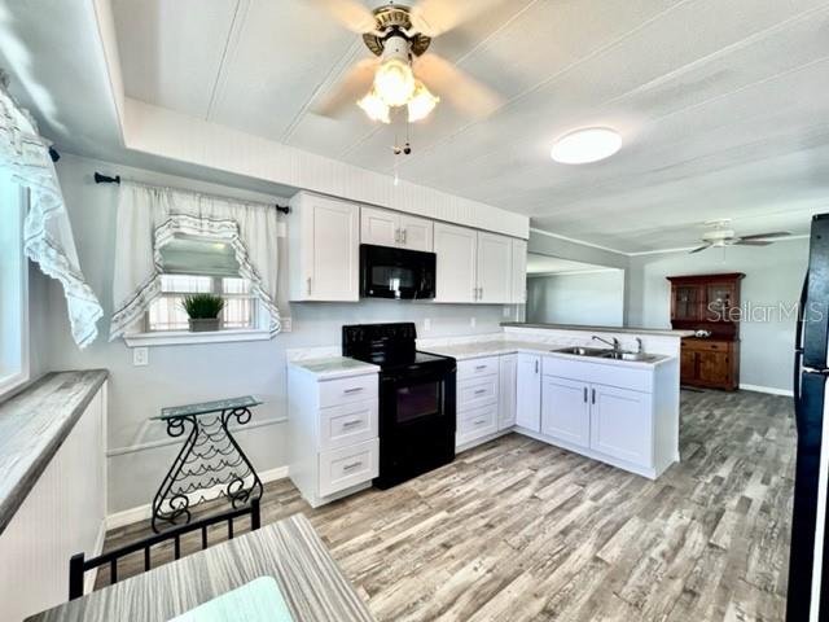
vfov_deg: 89.9
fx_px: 311
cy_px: 311
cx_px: 414
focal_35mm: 13
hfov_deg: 106.2
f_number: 1.8
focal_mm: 1.57
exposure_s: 1/120
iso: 100
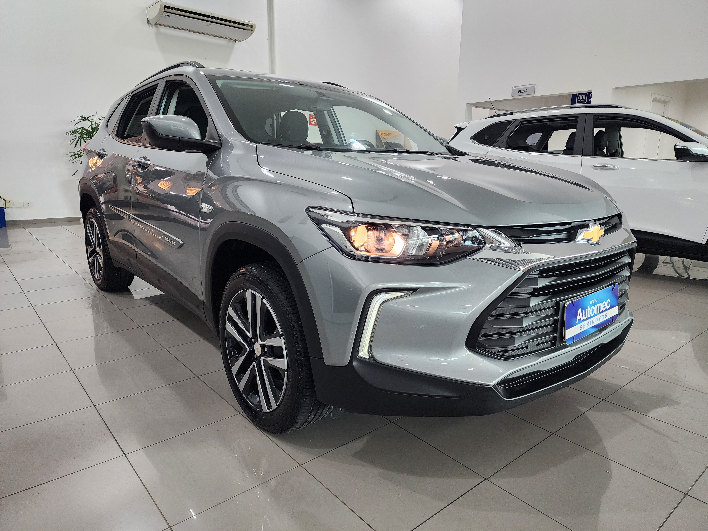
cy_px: 266
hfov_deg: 73.9
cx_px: 354
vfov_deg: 58.9
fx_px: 470
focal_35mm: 23
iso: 320
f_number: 1.8
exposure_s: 1/120
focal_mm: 6.4
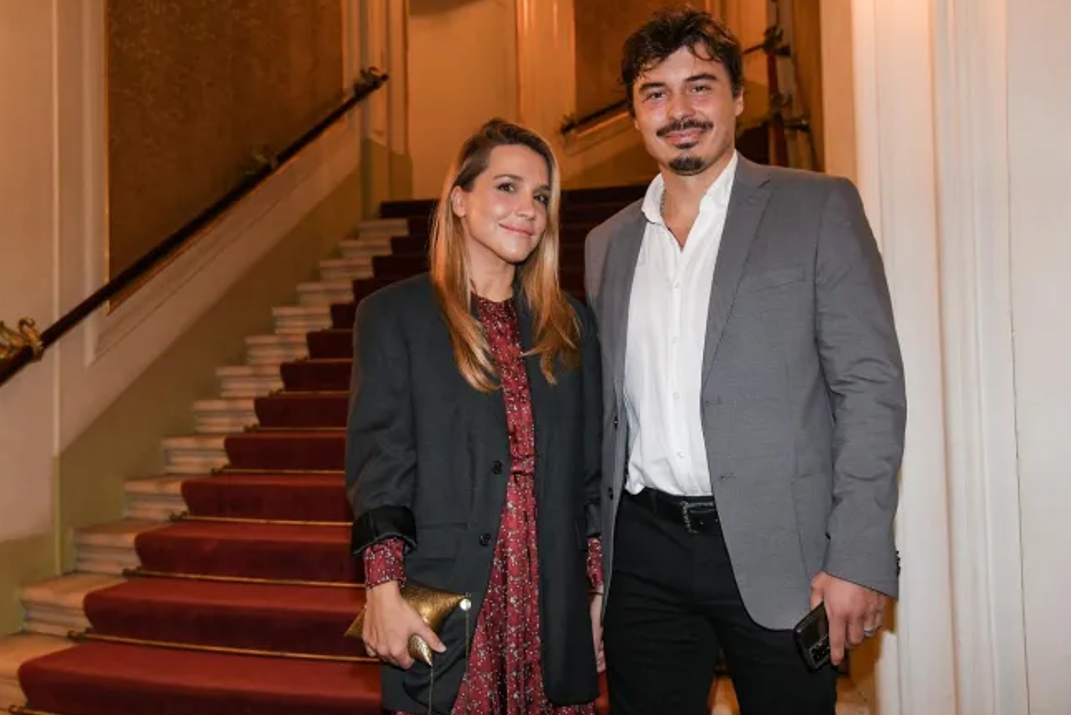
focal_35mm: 40
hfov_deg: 48.3
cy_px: 356
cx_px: 466
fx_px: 1190
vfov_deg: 33.4
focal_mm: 34
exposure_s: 1/60
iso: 2500
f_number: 4.5
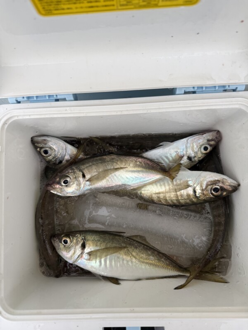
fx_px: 229
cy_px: 165
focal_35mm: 24
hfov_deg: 56.8
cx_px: 124
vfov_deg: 71.6
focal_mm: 6.76
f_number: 1.78
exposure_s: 1/121
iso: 64
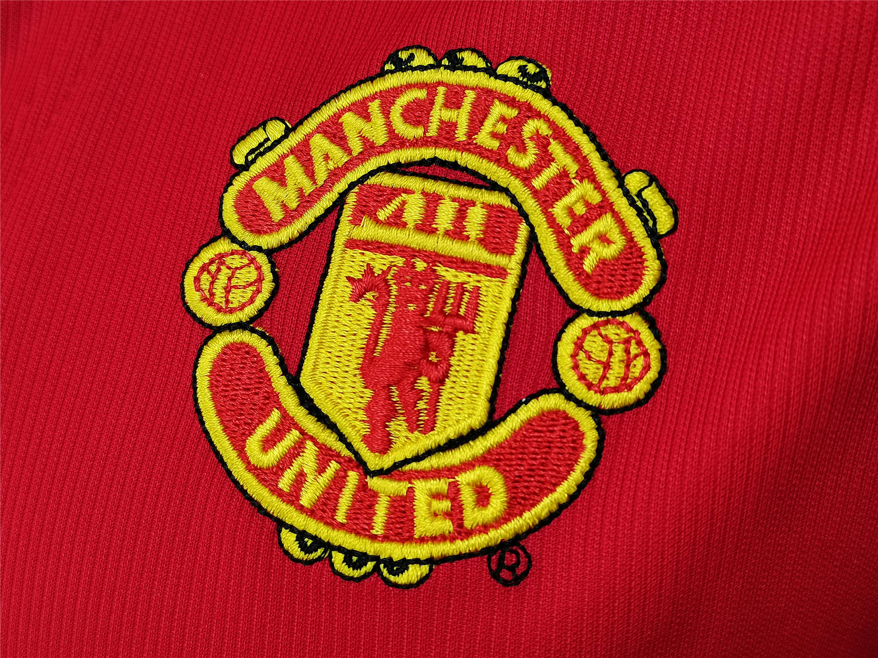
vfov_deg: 36.0
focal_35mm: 40
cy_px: 329
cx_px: 439
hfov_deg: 46.8
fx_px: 1015
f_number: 1.8
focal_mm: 5.58
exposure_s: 1/60
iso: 125
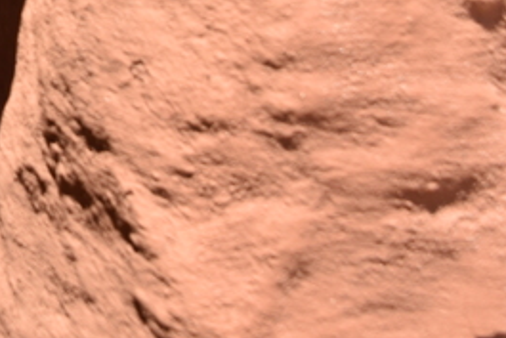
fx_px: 1898
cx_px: -248
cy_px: -407
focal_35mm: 135
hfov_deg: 14.2
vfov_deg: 9.3
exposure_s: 1/250
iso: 100
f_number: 8
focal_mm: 28
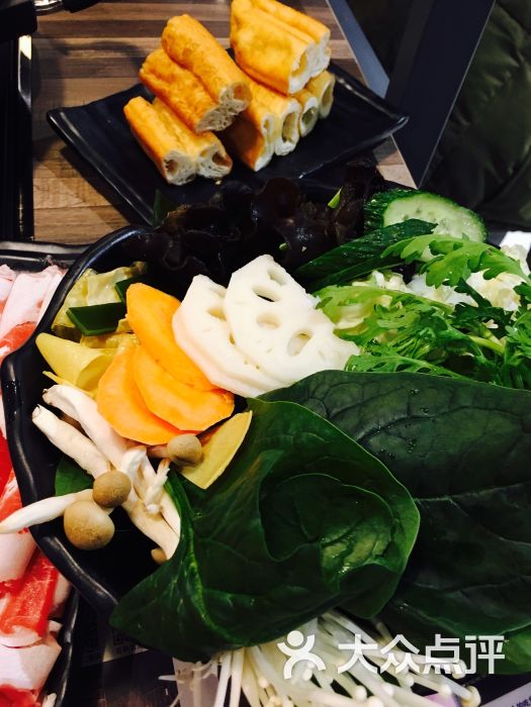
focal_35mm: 29
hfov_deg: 48.2
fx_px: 593
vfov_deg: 61.7
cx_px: 266
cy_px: 354
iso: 160
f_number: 2.2
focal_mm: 4.15
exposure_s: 1/33
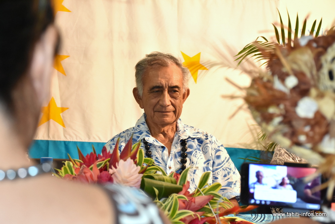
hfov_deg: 26.0
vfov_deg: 17.5
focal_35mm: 78
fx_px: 726
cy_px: 112
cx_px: 168
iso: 2500
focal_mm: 52
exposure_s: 1/80
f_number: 6.3
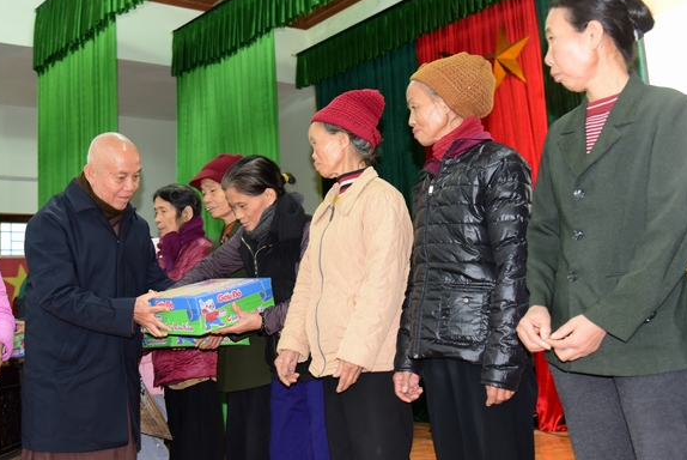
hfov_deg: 45.4
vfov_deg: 31.2
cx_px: 334
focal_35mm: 43
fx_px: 821
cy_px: 202
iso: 1000
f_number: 4
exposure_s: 1/40
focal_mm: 38
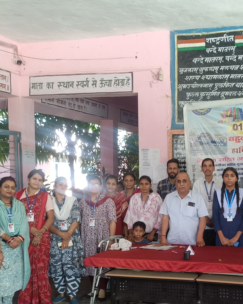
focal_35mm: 48
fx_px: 431
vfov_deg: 38.2
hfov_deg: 30.6
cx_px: 199
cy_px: 209
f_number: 1.7
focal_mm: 4.7
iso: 570
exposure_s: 1/50
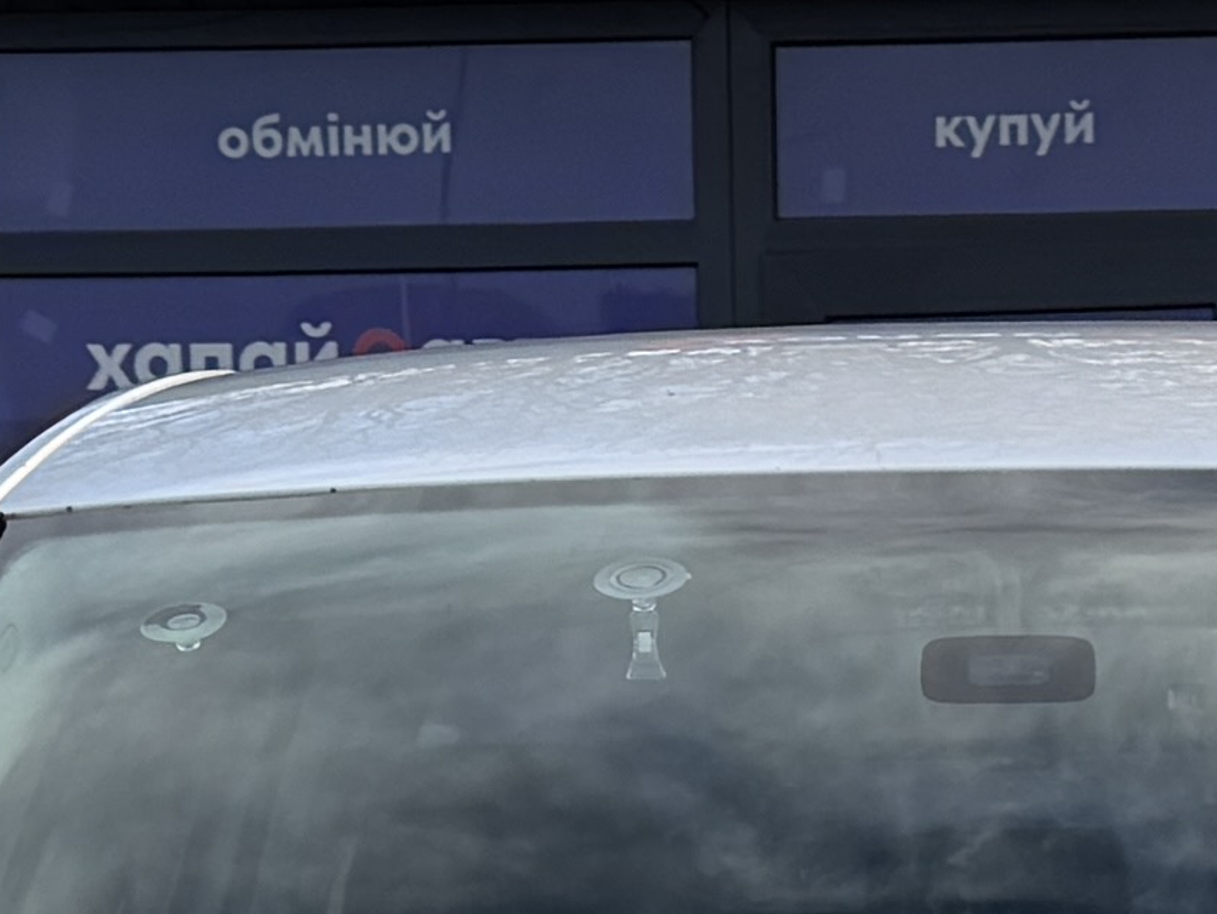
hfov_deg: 12.2
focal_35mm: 161
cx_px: 861
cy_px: 1871
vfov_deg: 8.7
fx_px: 5663
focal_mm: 6.76
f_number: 1.78
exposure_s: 1/1261
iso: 80
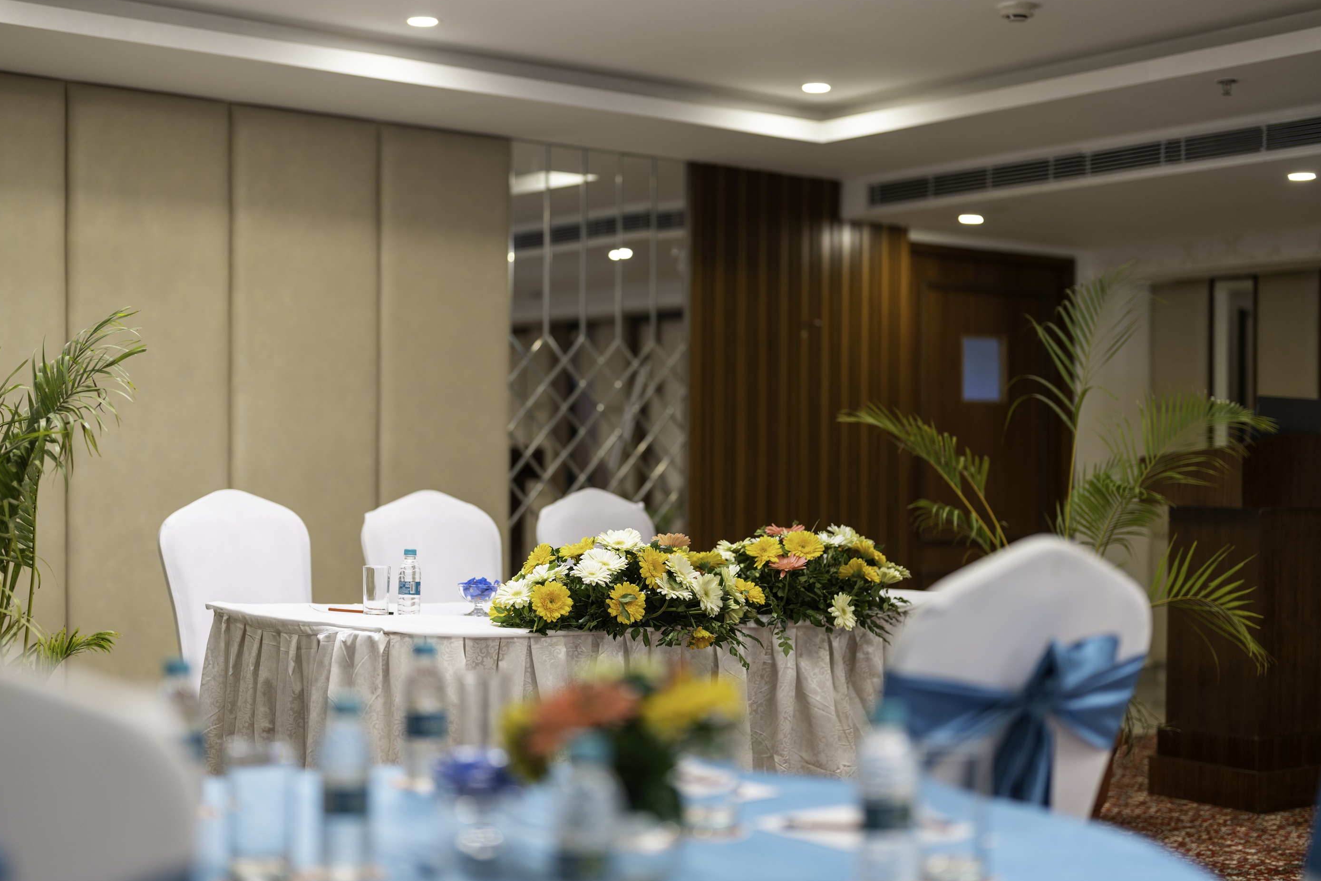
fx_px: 1981
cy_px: 446
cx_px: 649
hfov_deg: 36.9
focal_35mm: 54
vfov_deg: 25.1
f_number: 1.2
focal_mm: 50
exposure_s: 1/100
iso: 100
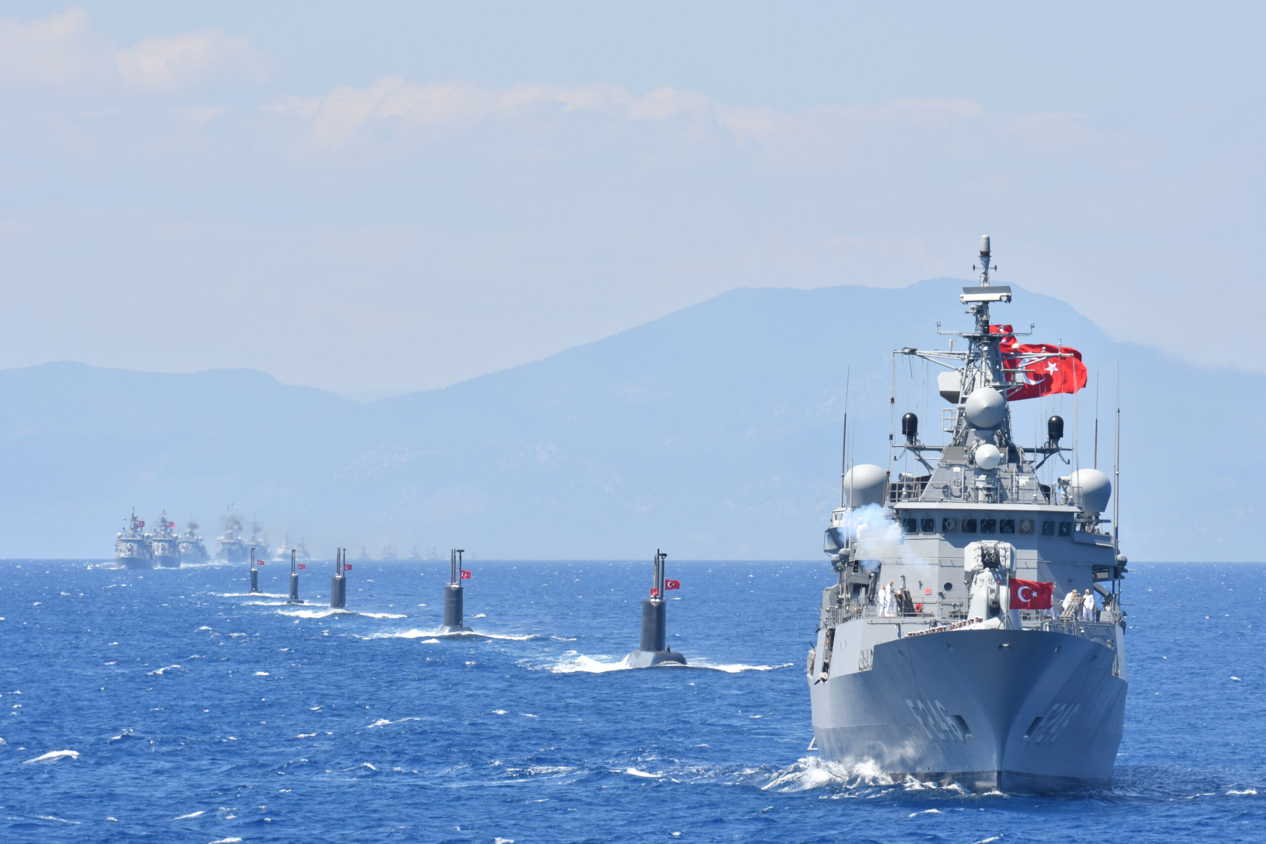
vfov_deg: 3.4
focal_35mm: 405
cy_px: 422
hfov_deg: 5.1
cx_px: 633
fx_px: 14242
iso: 200
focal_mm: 270
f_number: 10
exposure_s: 1/400
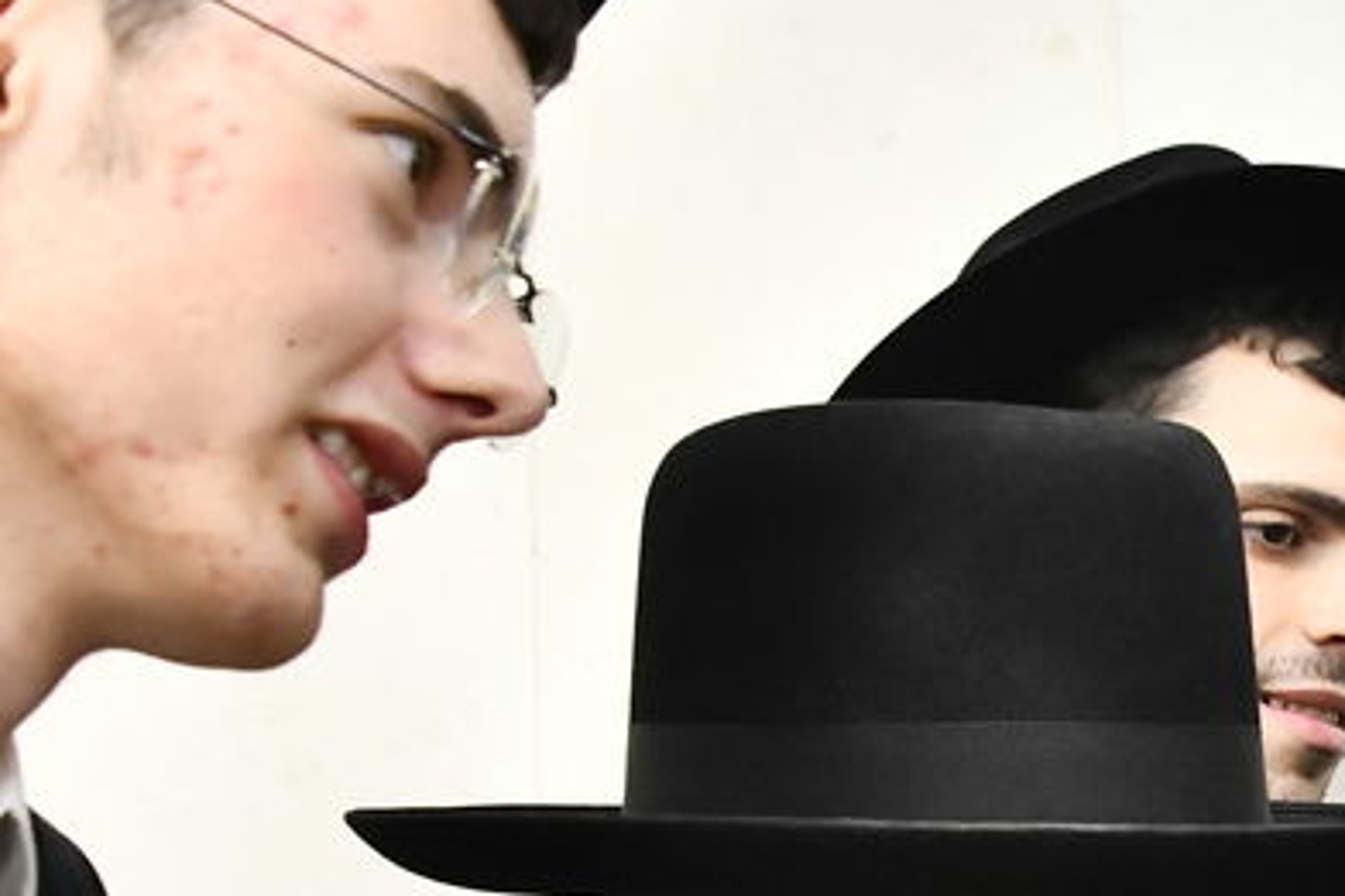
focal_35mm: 100
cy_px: 1100
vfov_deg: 13.3
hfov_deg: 18.8
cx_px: 1798
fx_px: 3734
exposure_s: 1/125
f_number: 5.6
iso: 4000
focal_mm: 28
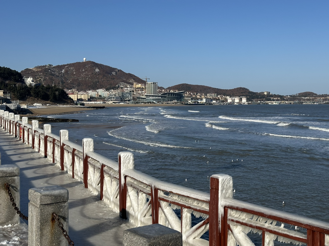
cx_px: 164
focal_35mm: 48
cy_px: 123
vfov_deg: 30.3
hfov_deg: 39.7
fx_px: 456
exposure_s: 1/7092
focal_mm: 6.86
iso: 64
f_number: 1.78
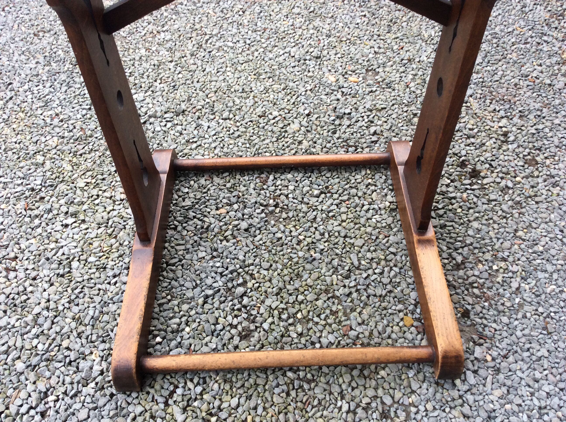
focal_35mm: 32
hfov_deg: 56.9
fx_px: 522
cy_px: 211
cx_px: 283
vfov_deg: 44.1
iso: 40
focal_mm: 3.3
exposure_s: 1/100
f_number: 2.4
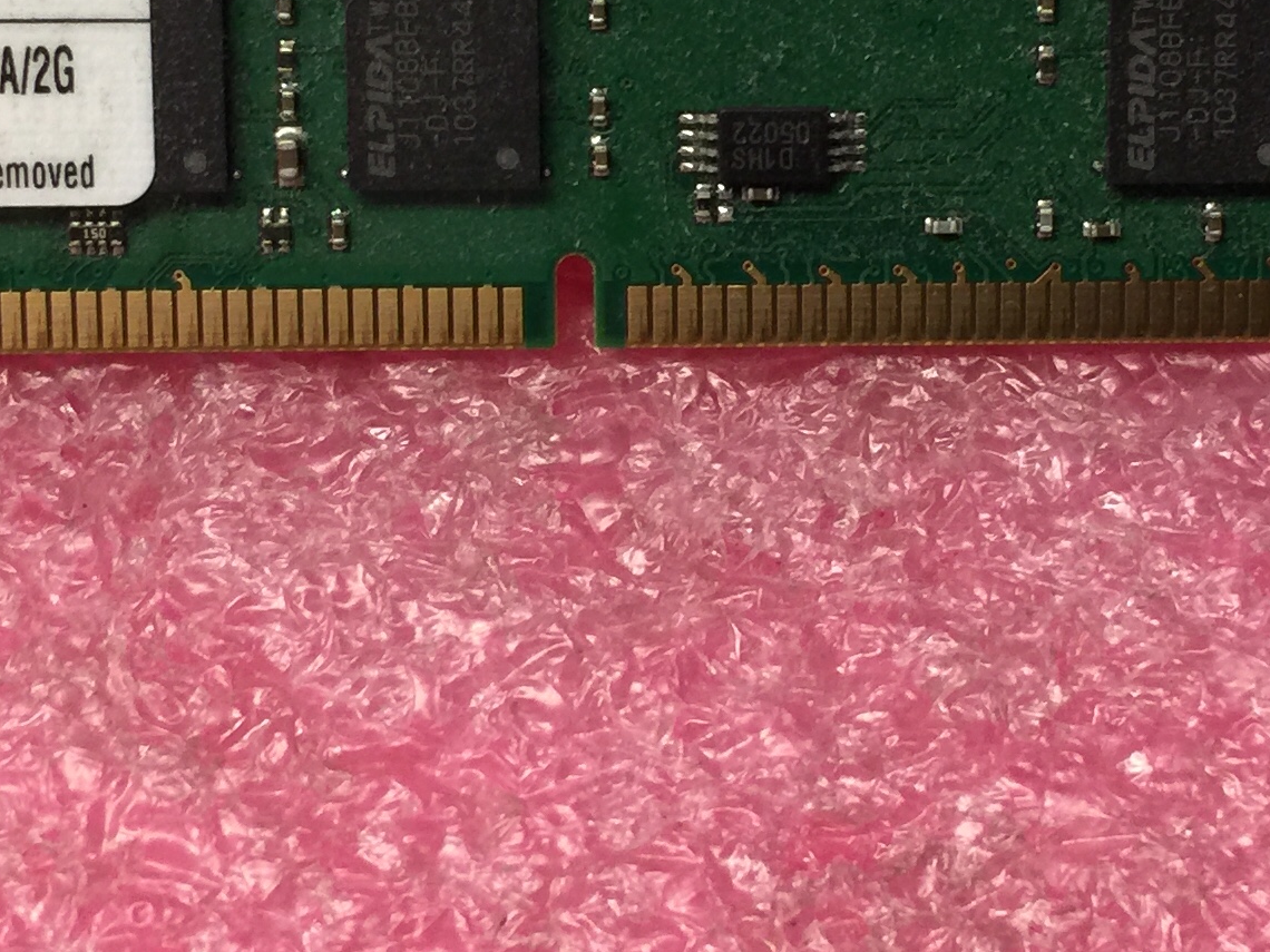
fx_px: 3045
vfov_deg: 17.7
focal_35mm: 83
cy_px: 244
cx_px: 756
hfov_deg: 23.5
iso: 50
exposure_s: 1/30
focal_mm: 4.15
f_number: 2.2
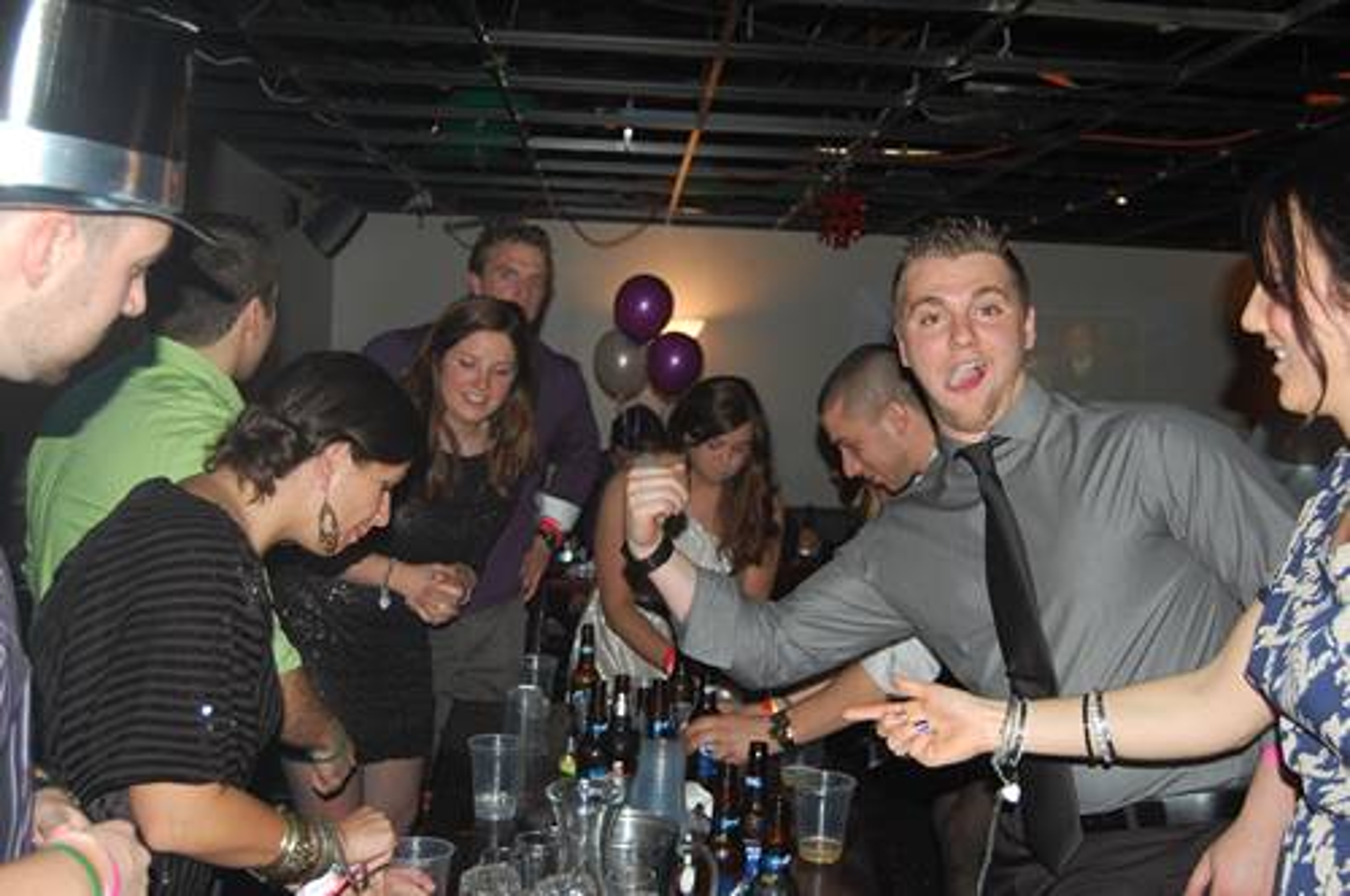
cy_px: 448
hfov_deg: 49.6
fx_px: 1461
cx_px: 675
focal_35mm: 39
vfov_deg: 34.1
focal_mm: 26
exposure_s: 1/60
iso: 400
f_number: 4.2
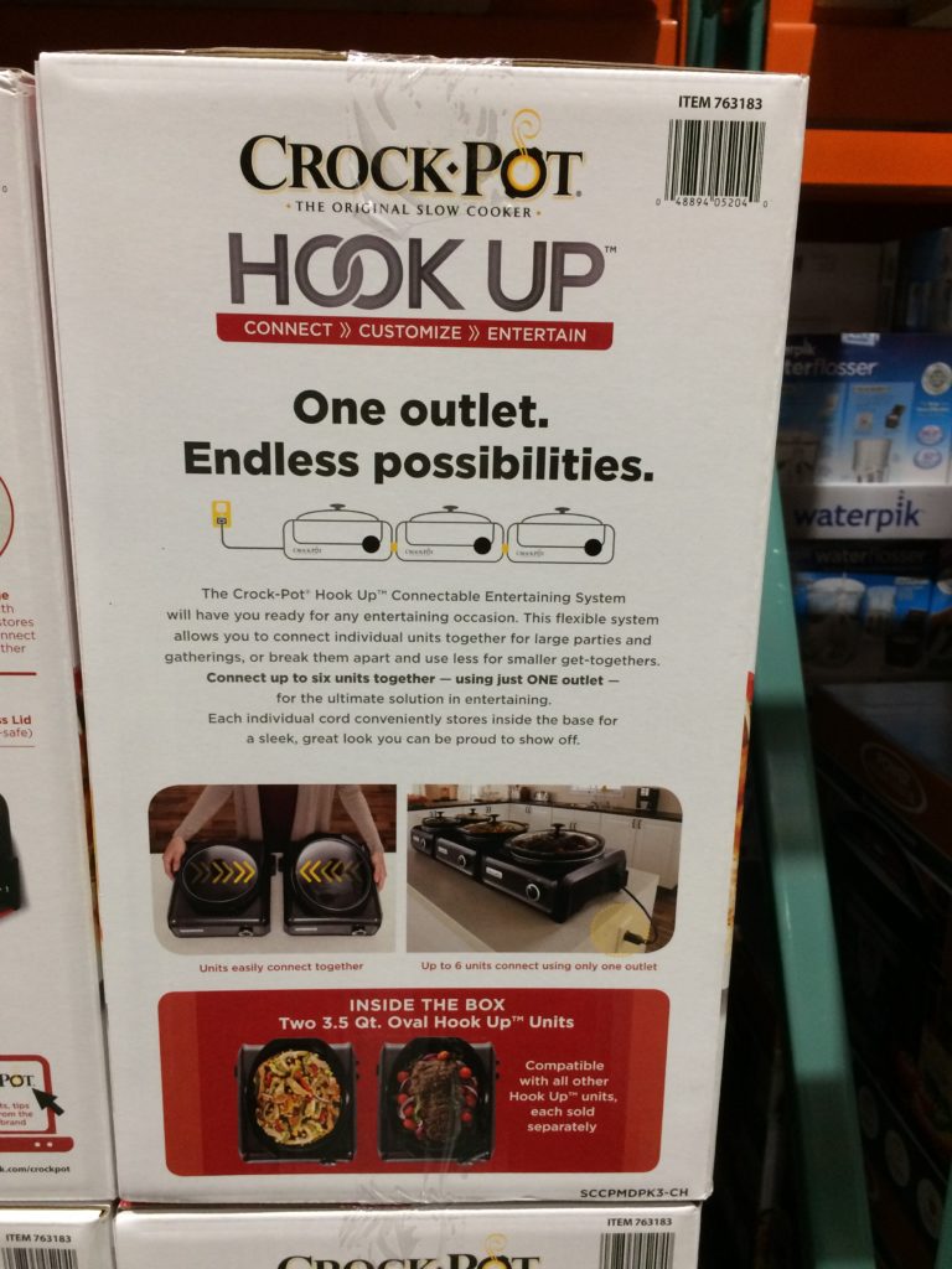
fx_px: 1063
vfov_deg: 61.7
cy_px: 634
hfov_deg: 48.2
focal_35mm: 29
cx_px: 476
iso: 200
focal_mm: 4.15
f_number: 2.2
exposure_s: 1/30
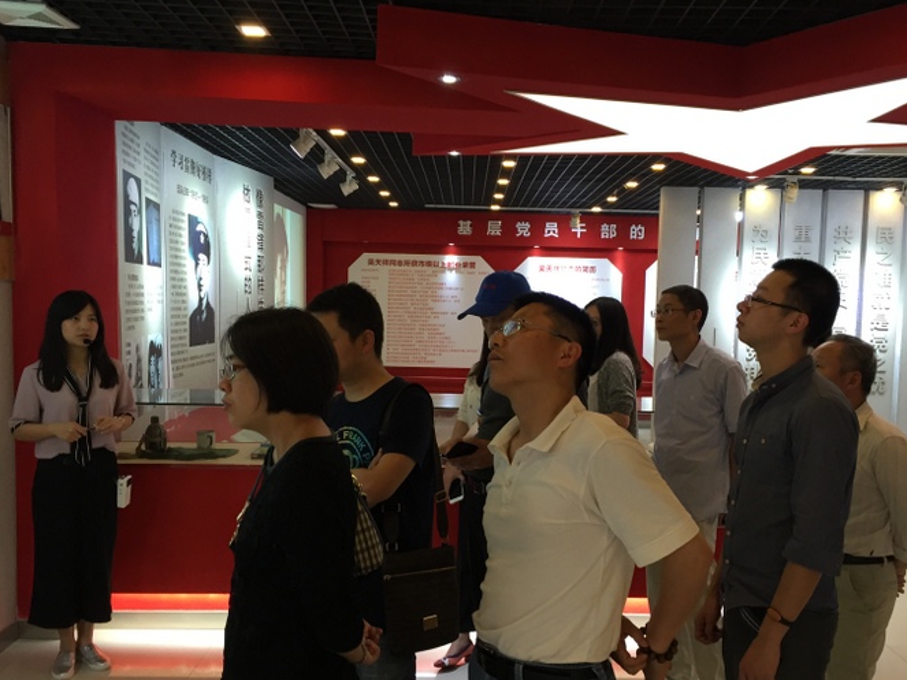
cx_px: 499
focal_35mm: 35
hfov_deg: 52.5
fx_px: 917
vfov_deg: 40.6
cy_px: 379
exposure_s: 1/33
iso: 64
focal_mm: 4.15
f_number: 2.2
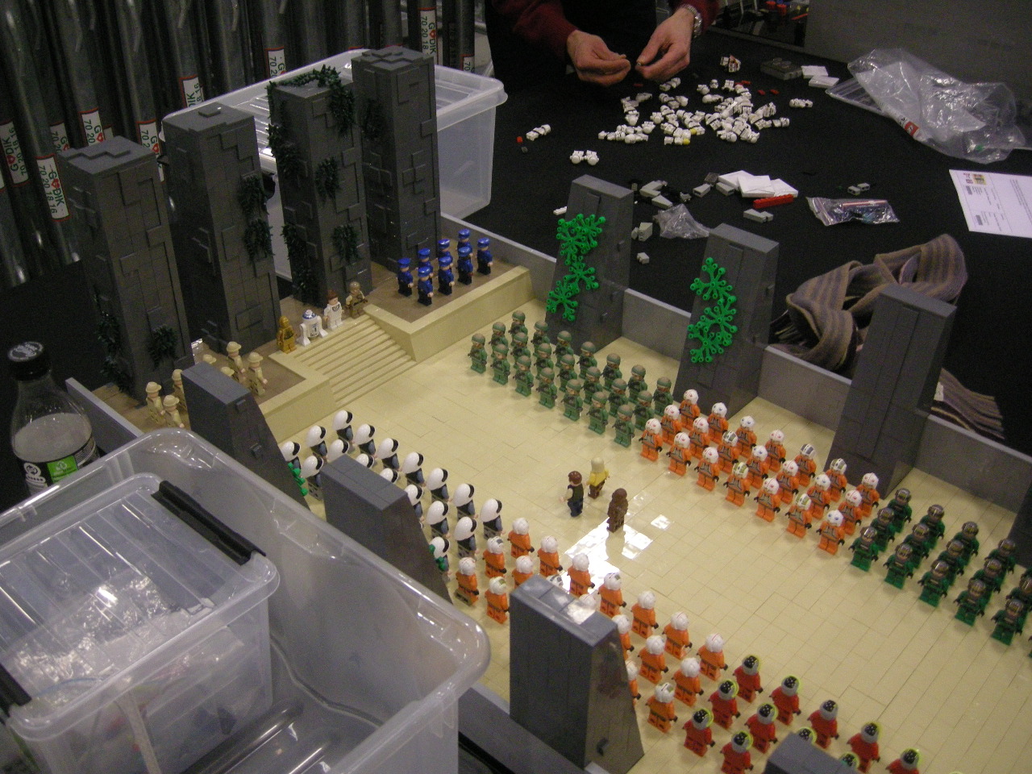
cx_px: 516
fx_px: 1073
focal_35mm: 36
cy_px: 387
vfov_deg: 39.7
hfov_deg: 51.4
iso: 400
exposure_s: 1/31.4
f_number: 2.7
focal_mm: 7.5
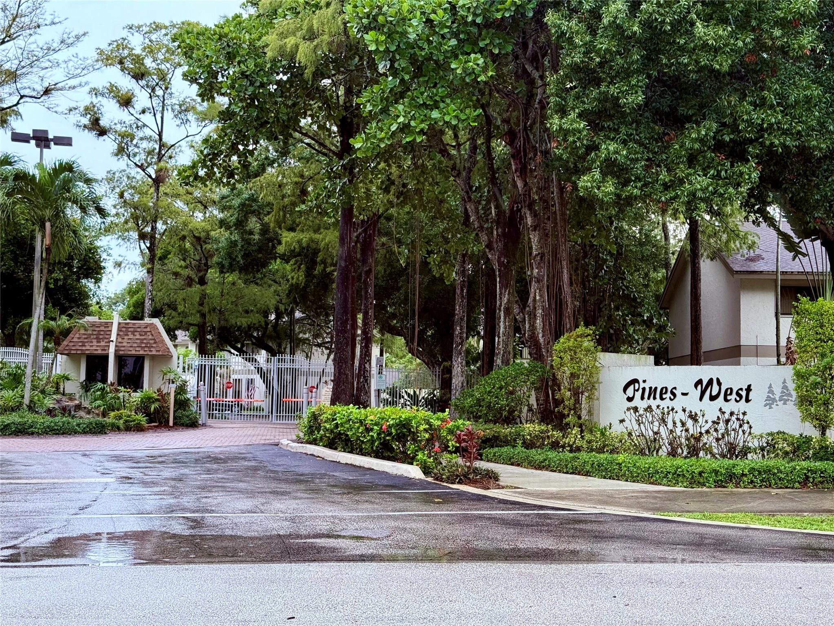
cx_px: 417
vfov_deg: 30.3
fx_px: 1156
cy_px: 313
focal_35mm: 48
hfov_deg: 39.7
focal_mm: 6.76
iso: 125
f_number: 1.78
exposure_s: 1/242
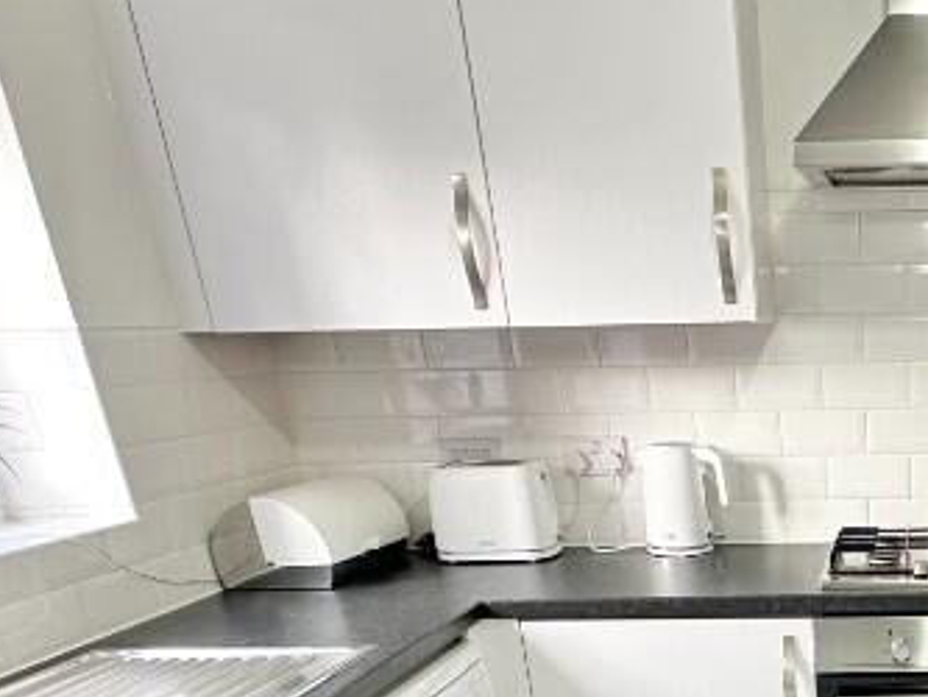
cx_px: 914
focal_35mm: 43
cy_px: 881
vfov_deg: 28.3
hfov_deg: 39.1
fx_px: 1153
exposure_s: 1/50
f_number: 2.2
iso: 200
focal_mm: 2.22
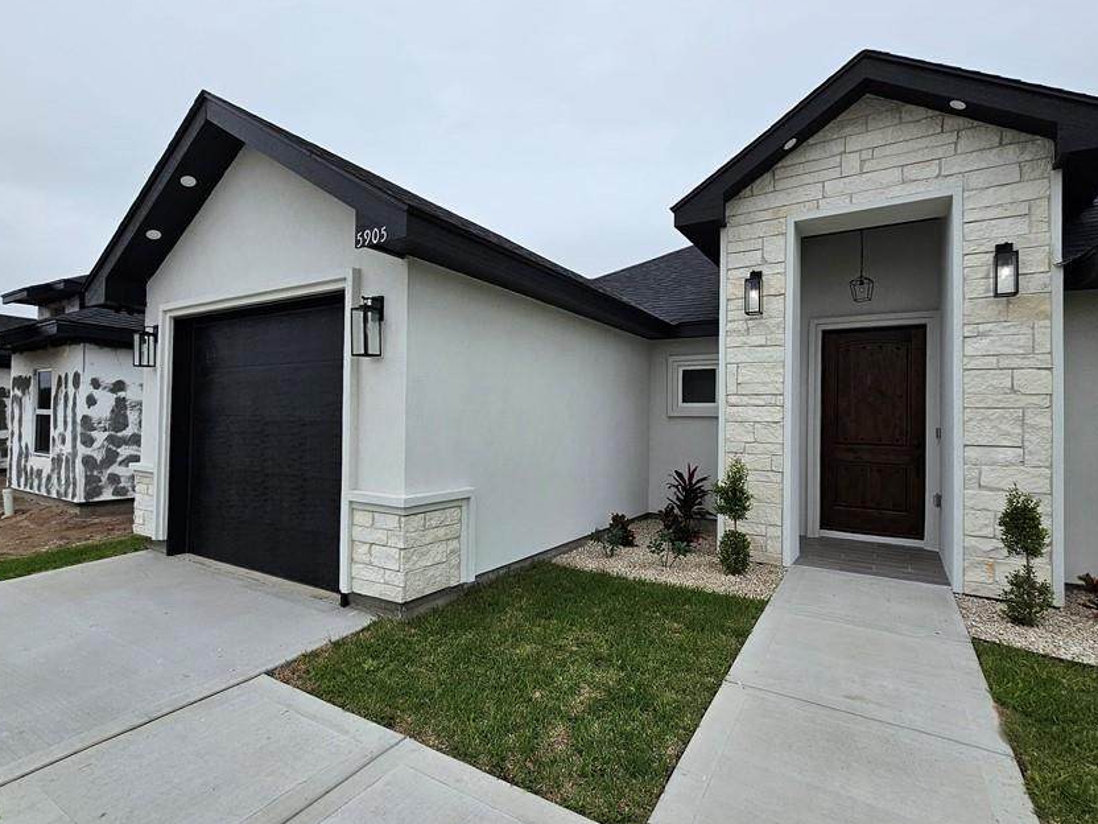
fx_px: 508
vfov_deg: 78.1
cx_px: 554
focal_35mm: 16
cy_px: 415
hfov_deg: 94.5
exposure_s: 1/1879
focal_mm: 2.2
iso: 50
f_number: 2.2
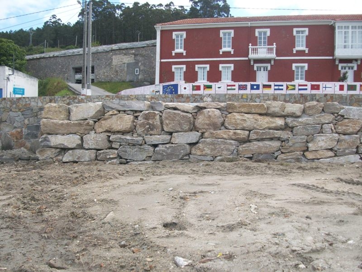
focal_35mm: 34
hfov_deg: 54.0
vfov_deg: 41.8
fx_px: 356
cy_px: 136
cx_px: 181
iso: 64
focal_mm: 5.7
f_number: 2.8
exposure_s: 1/518
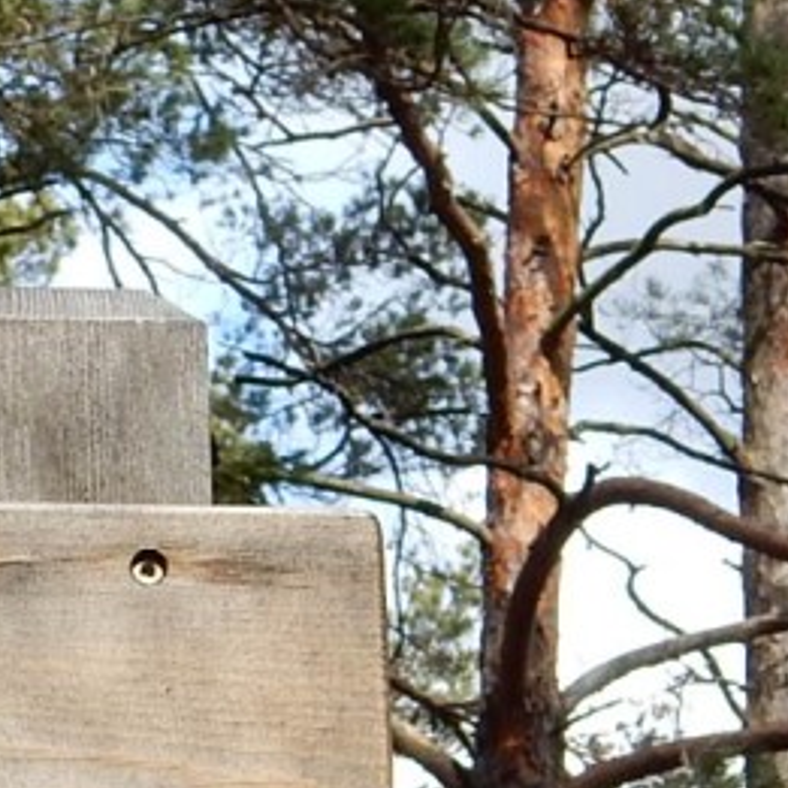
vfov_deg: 6.7
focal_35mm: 260
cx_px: -311
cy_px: 456
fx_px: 6696
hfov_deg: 6.7
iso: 125
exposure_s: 1/320
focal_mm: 10.7
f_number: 4.5
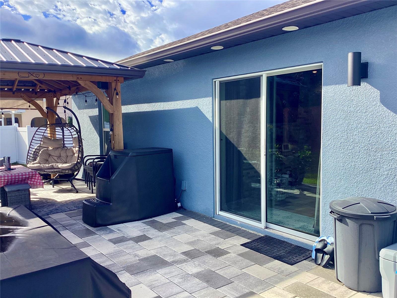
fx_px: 356
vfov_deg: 45.4
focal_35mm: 31
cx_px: 198
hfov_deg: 58.4
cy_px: 149
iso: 25
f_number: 2.4
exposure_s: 1/590
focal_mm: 3.3
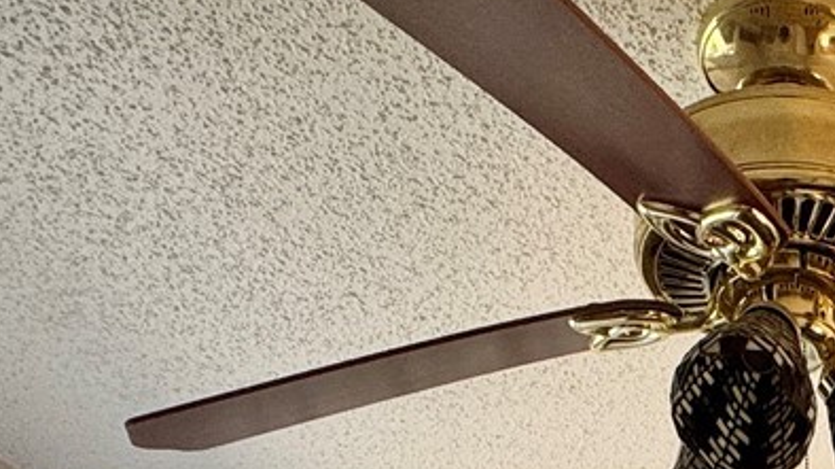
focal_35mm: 62
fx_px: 1372
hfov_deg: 31.2
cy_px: 1186
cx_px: 848
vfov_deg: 13.2
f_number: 2.2
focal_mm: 2.22
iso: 125
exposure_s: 1/120
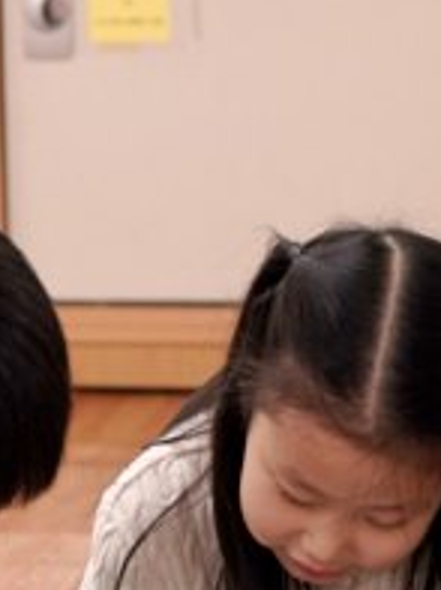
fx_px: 5249
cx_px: 330
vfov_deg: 6.4
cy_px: 353
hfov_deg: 4.8
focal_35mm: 308
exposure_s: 1/160
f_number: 4
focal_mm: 70
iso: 2000
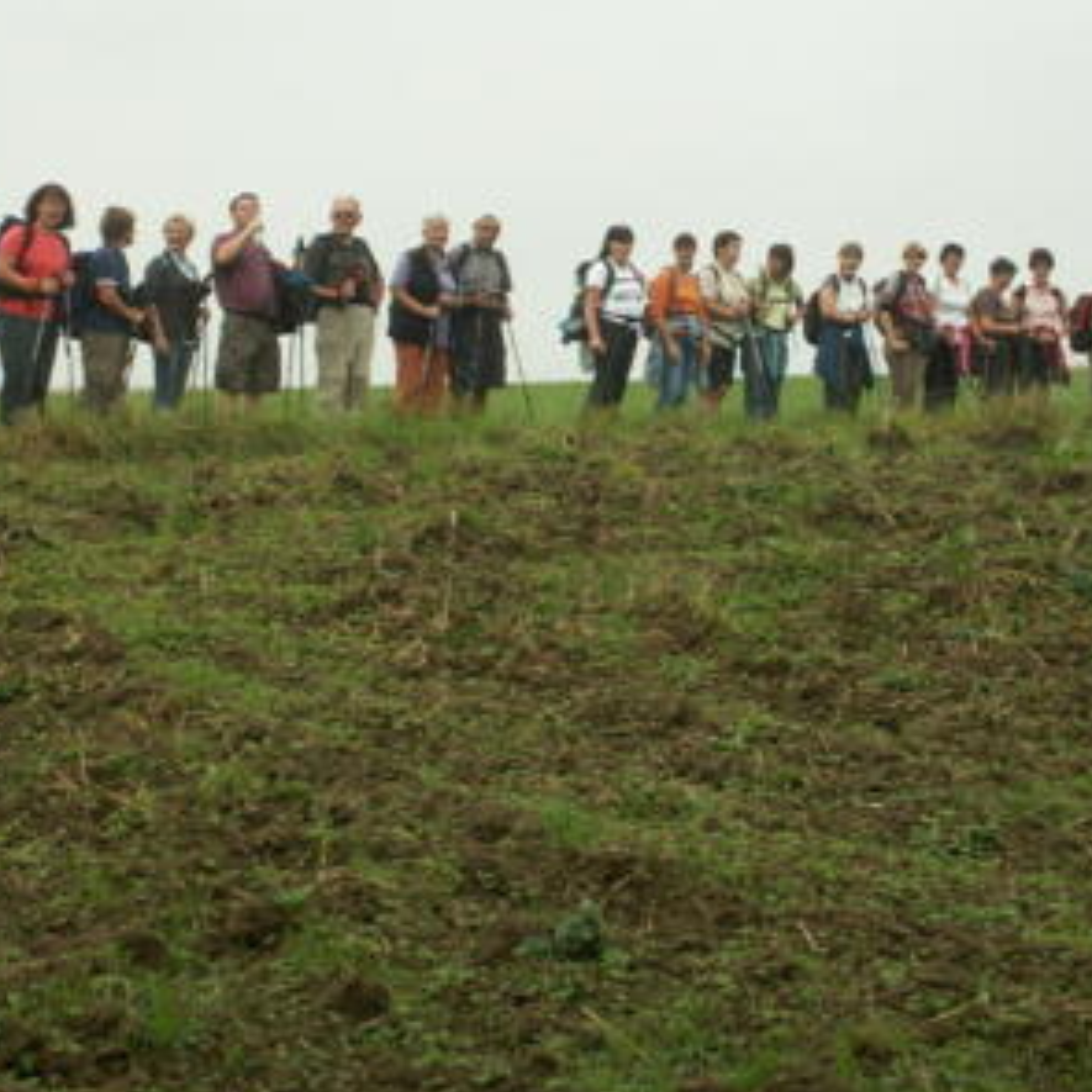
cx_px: 620
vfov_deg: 18.2
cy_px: 322
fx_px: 3391
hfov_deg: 18.3
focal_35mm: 95
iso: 50
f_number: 7.1
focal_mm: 11.5
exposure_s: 1/80
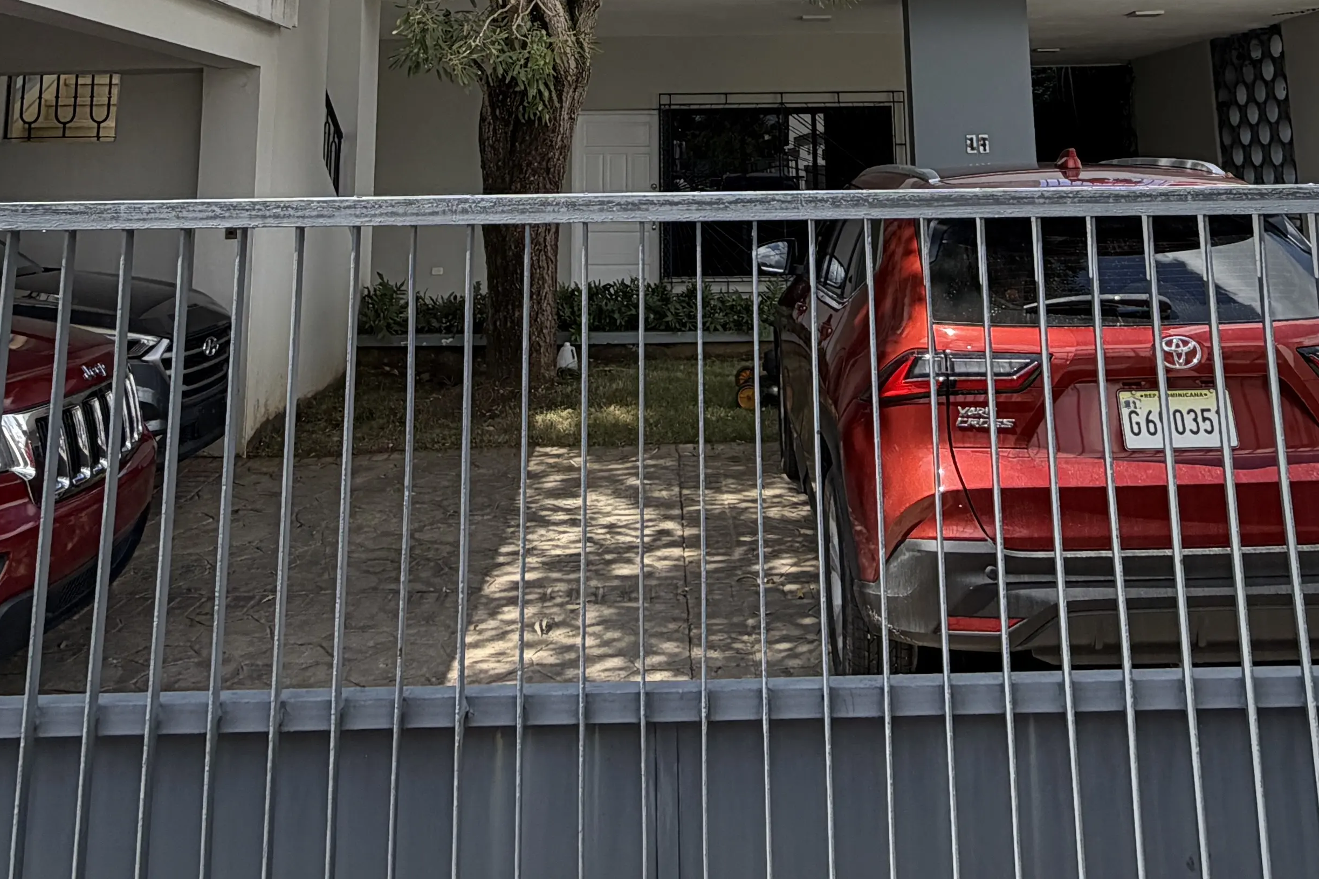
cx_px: 713
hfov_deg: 55.7
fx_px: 1246
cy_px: -53
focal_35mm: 34
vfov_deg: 34.4
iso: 32
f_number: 2.2
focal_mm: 2.22
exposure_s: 1/770
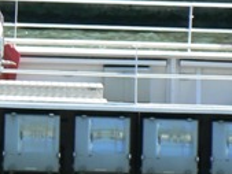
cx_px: -177
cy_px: 26
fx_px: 5312
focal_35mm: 792
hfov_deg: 2.5
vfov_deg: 1.9
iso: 80
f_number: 5.6
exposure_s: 1/250
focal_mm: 34.8
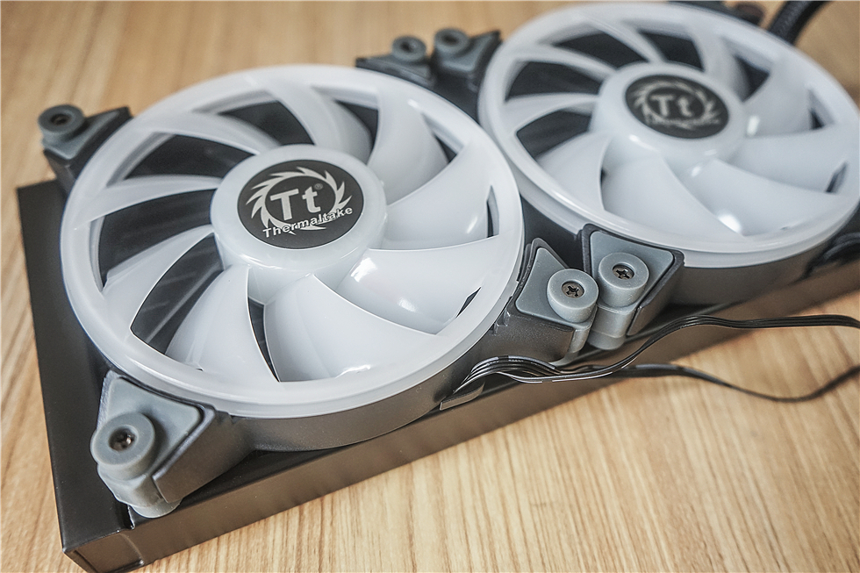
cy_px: 286
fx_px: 693
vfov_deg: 44.9
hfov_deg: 63.7
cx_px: 430
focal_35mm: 29
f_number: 4
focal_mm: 29
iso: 500
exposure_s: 1/80
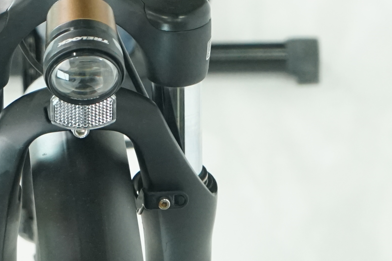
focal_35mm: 267
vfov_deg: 5.1
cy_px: -145
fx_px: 2907
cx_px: 50
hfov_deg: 7.7
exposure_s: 1/200
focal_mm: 70
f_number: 5.6
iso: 2500
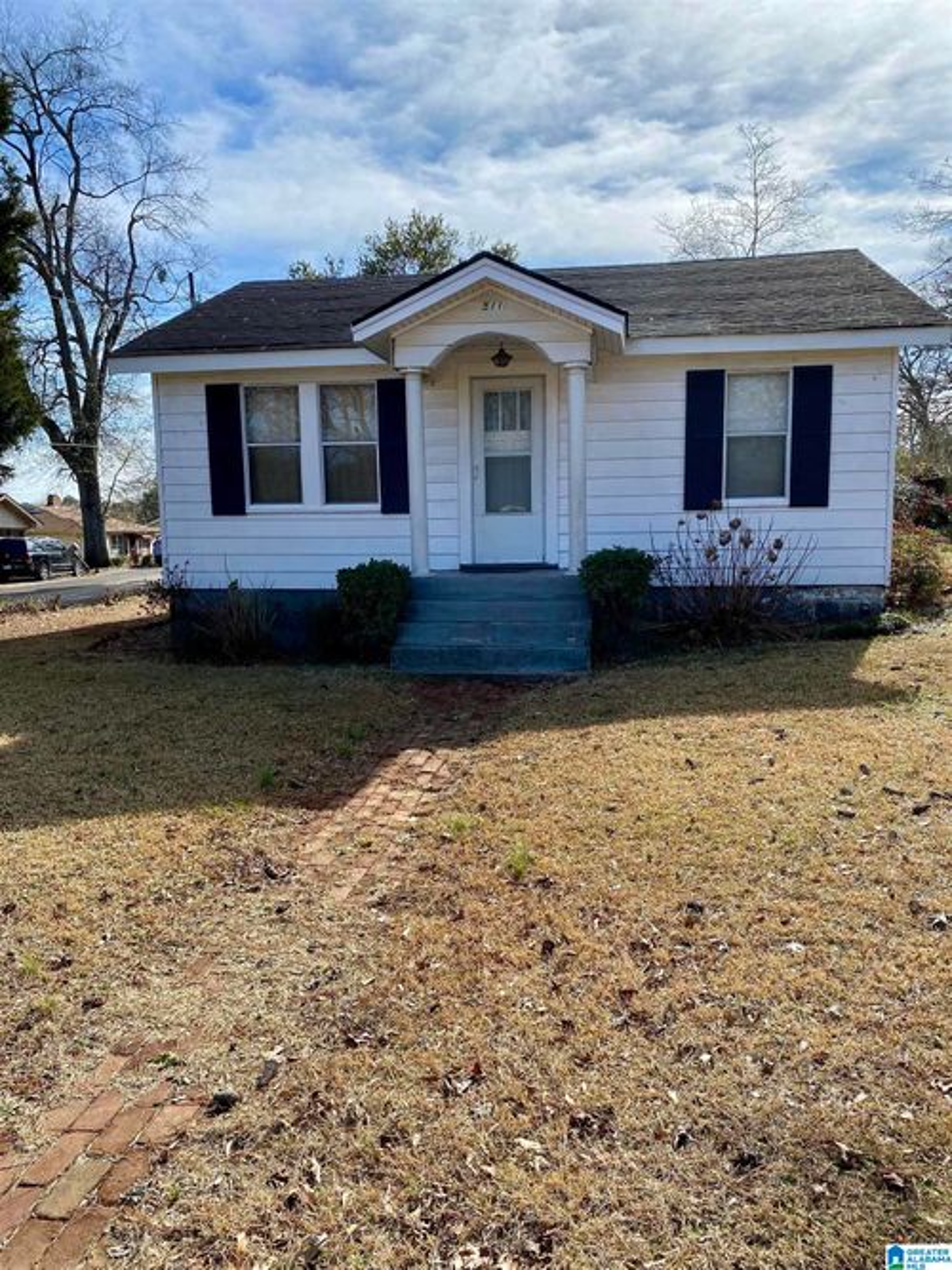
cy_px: 635
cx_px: 476
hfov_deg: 53.0
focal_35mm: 26
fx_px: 954
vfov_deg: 67.3
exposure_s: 1/2571
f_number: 1.8
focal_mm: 4.25
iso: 32
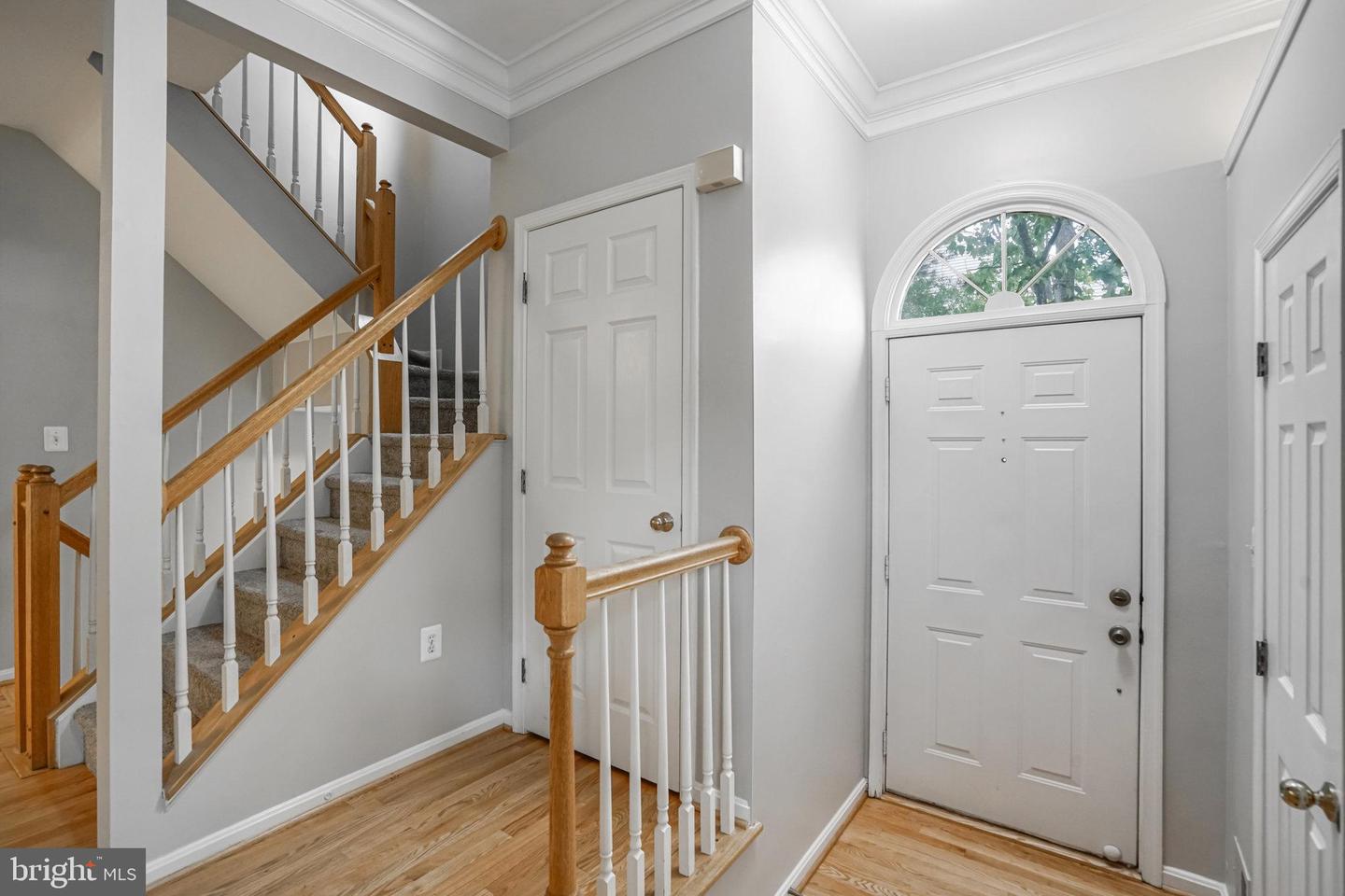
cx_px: 672
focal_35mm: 16
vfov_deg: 73.7
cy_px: 448
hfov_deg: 96.7
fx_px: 598
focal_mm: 16
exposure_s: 1/500
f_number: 8
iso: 1250
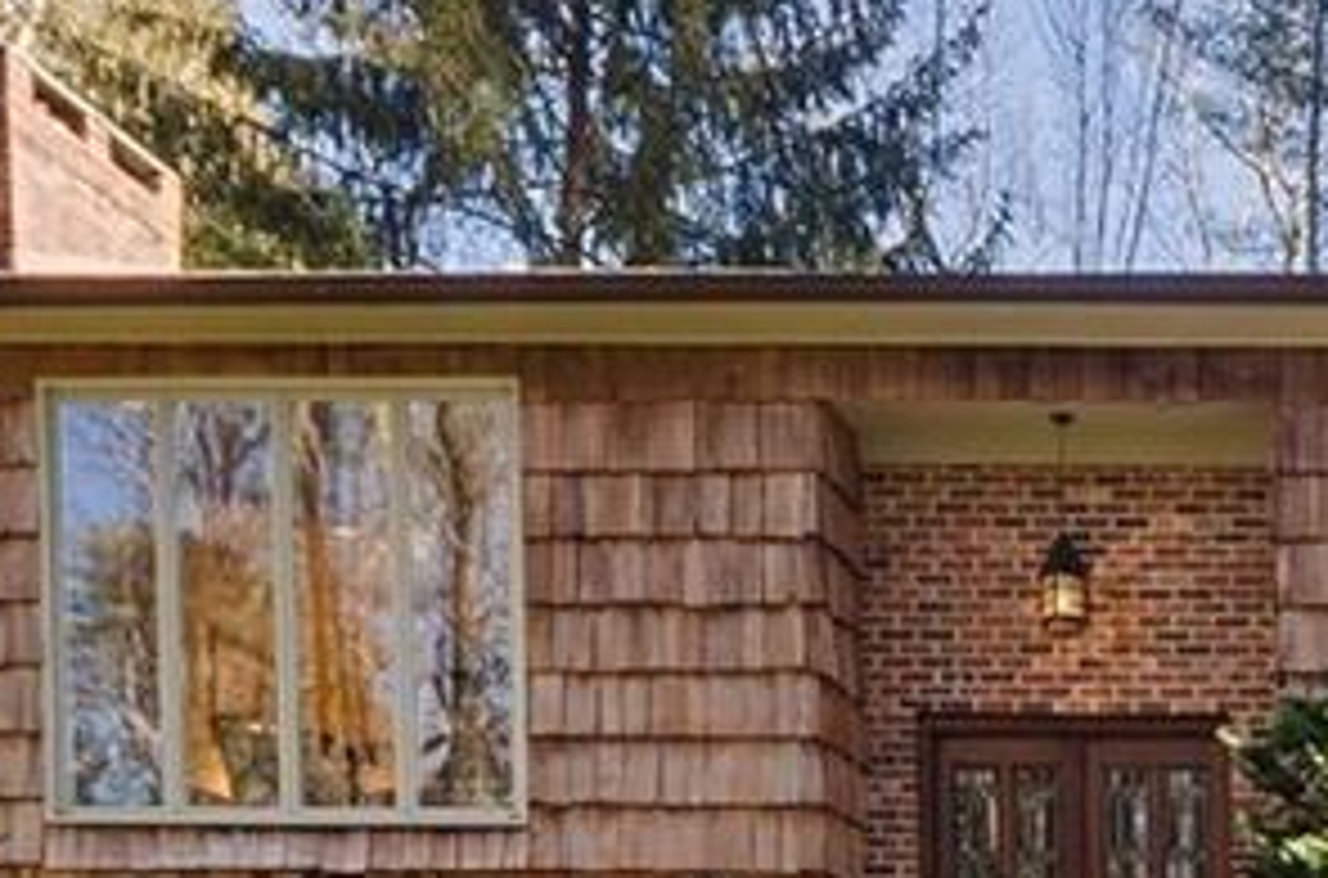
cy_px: 700
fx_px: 1913
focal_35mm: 52
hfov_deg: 36.8
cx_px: 1085
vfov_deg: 25.4
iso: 160
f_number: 7.1
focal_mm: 10
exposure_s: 1/200
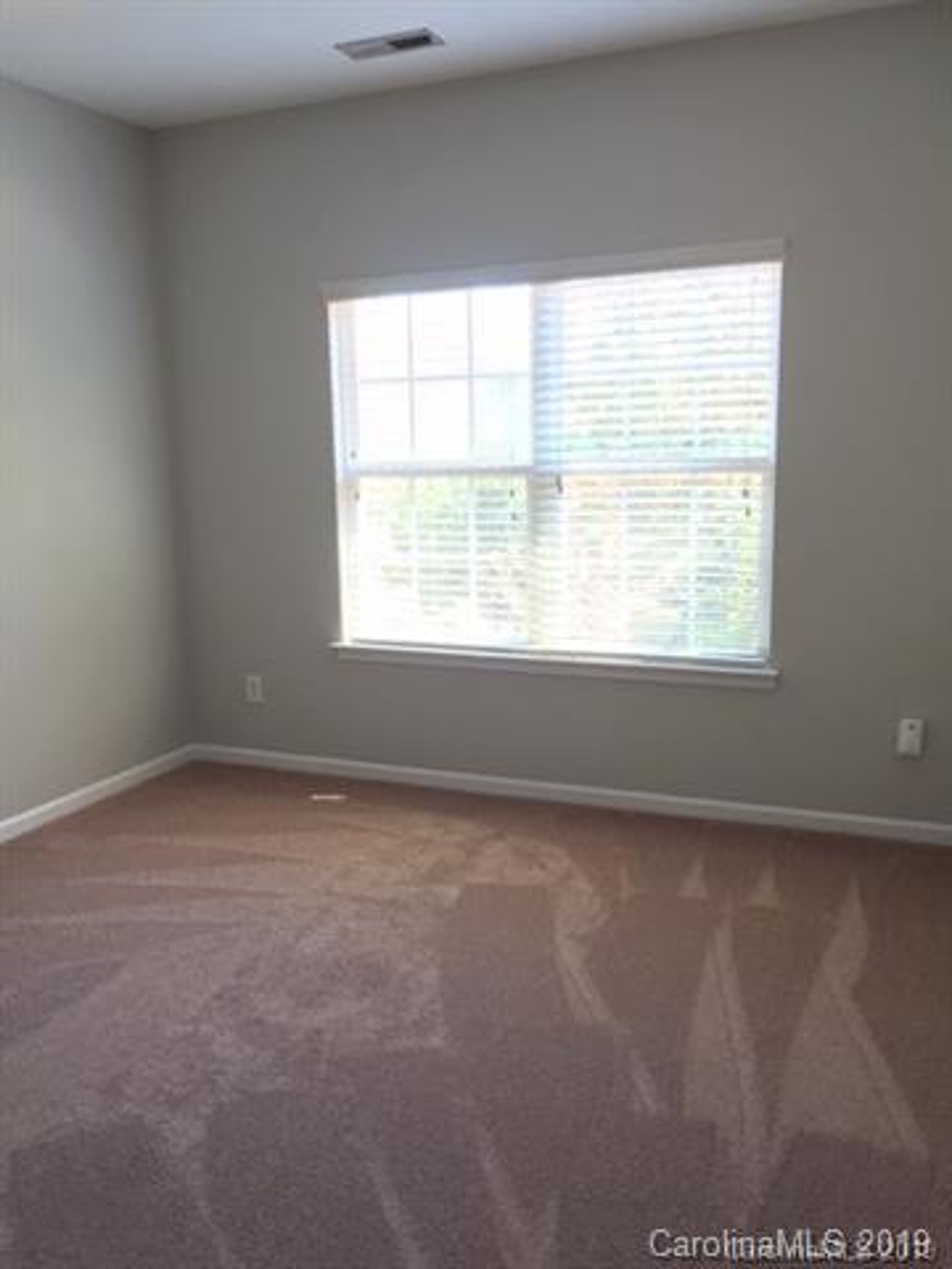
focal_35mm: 29
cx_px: 476
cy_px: 634
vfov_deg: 61.7
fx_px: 1063
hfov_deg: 48.2
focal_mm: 4.15
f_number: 2.2
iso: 100
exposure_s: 1/30
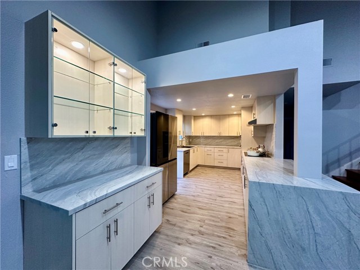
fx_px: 146
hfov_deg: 102.1
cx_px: 180
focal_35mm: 14
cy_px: 135
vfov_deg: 85.7
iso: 320
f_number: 2.2
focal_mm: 2.22
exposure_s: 1/120
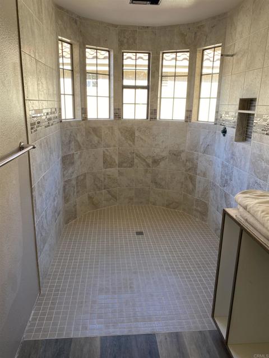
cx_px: 134
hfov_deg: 53.1
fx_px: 269
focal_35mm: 26
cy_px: 179
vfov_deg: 67.3
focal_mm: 4.25
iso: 64
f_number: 1.8
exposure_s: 1/121
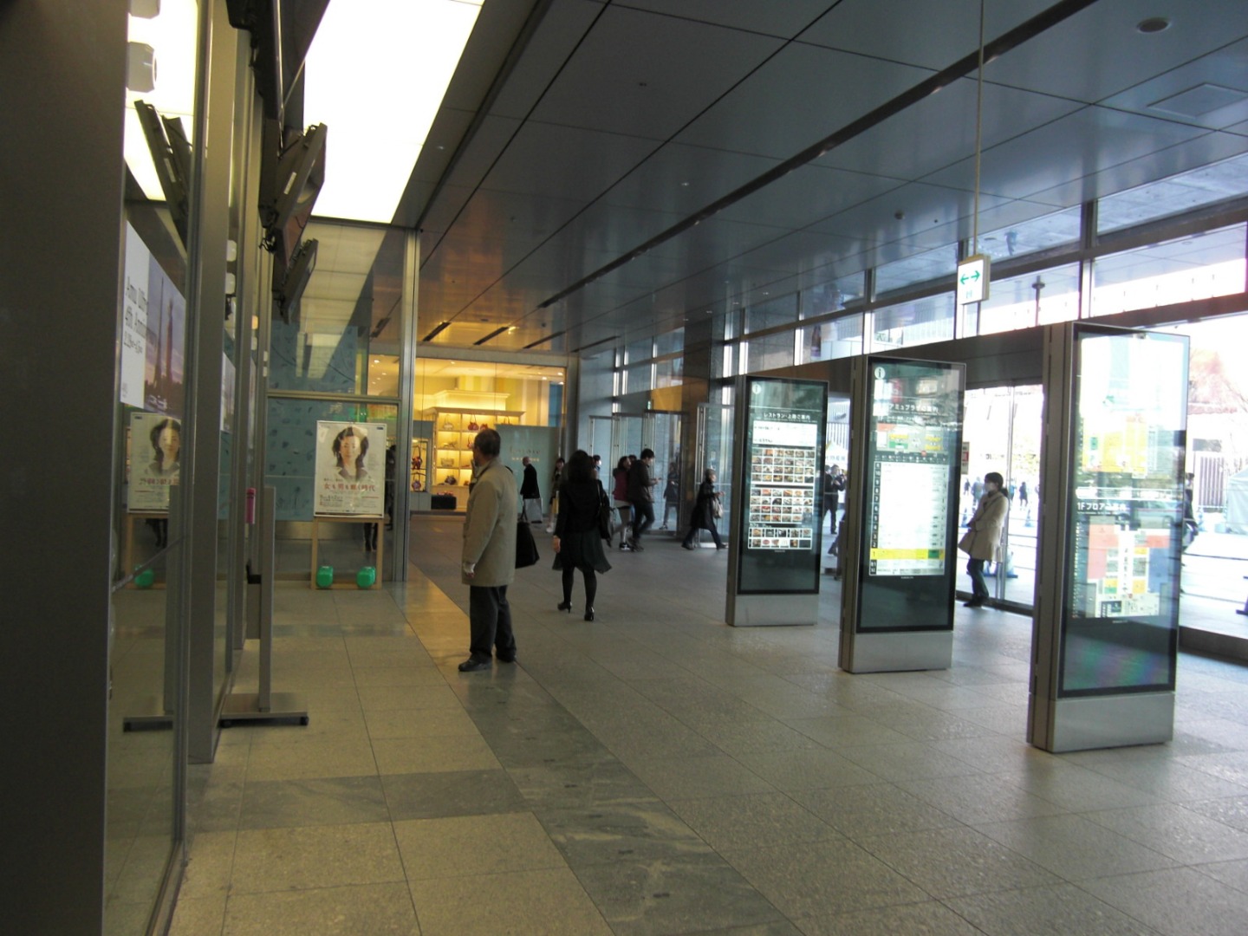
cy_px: 468
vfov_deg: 49.7
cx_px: 624
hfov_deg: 63.4
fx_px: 1009
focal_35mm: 28
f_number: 2.6
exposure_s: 1/80
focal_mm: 4.9
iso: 100
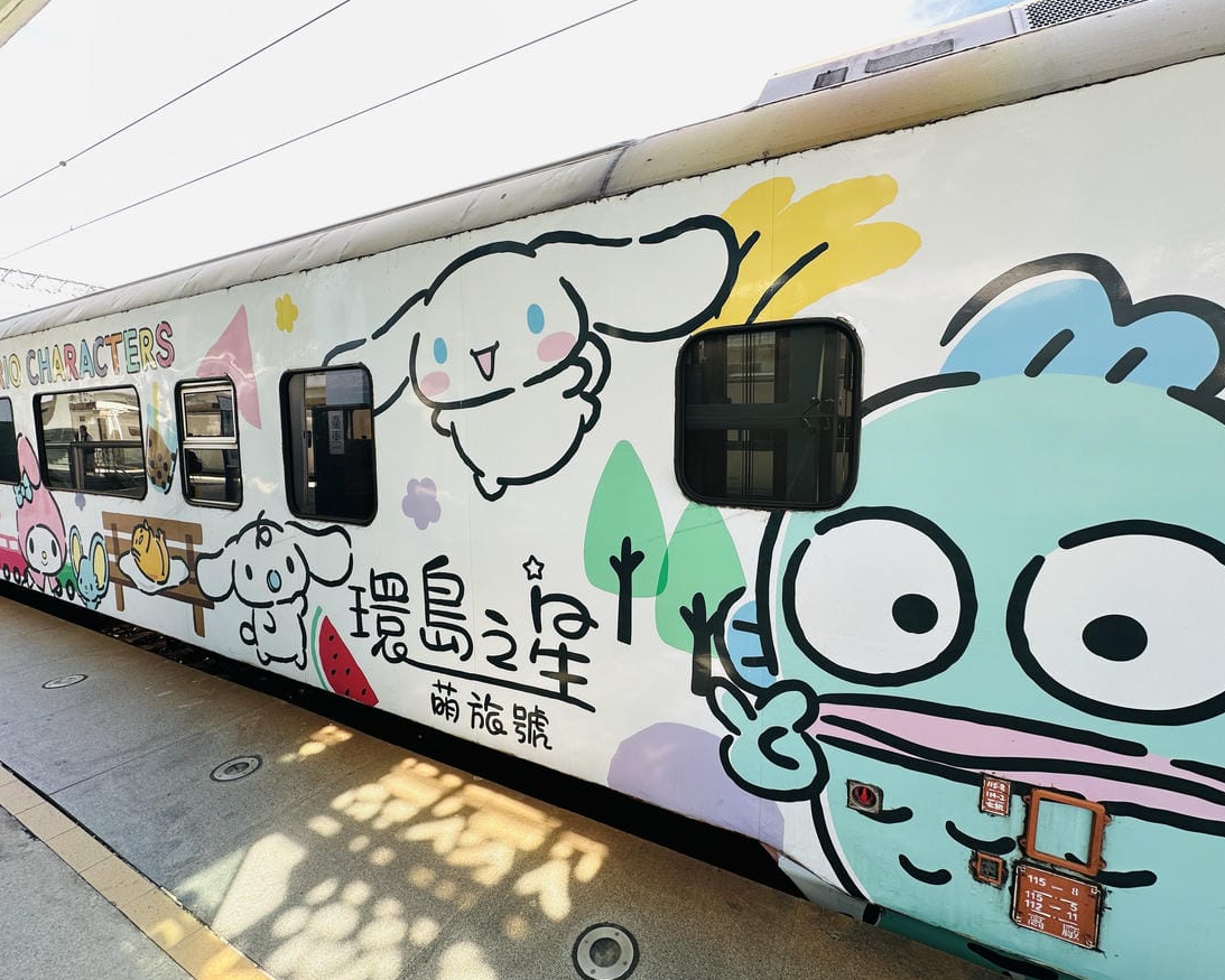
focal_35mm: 15
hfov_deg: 96.8
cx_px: 623
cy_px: 495
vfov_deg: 84.1
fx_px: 544
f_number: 2.2
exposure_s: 1/104
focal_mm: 2.22
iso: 40
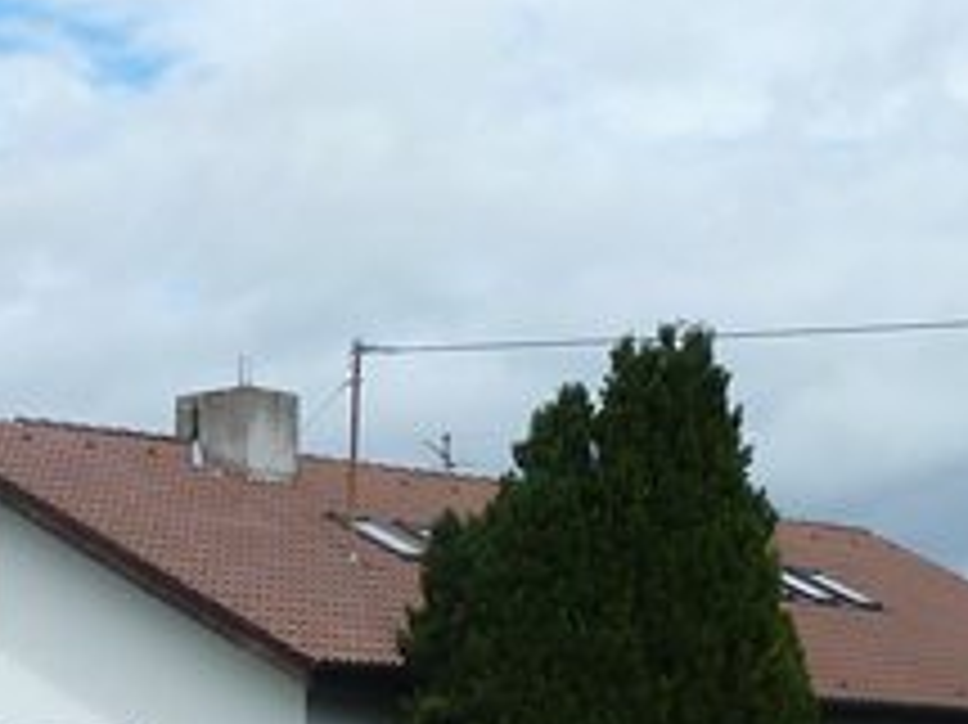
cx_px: -950
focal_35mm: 117
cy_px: 1165
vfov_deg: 11.9
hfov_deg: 14.2
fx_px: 3270
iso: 80
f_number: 5
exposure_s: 1/500
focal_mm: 4.7
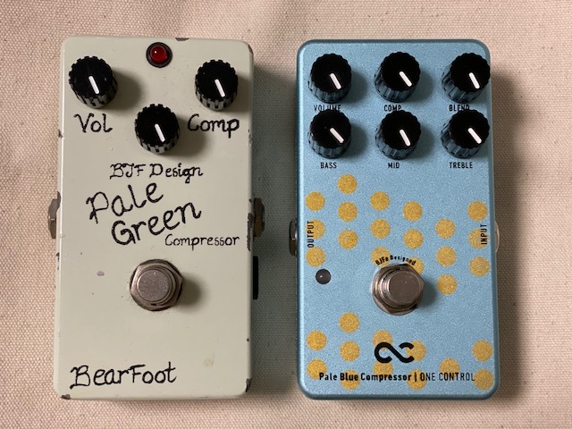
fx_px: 859
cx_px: 286
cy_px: 214
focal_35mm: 52
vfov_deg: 28.0
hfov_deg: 36.8
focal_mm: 6
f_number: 2
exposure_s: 1/100
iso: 200
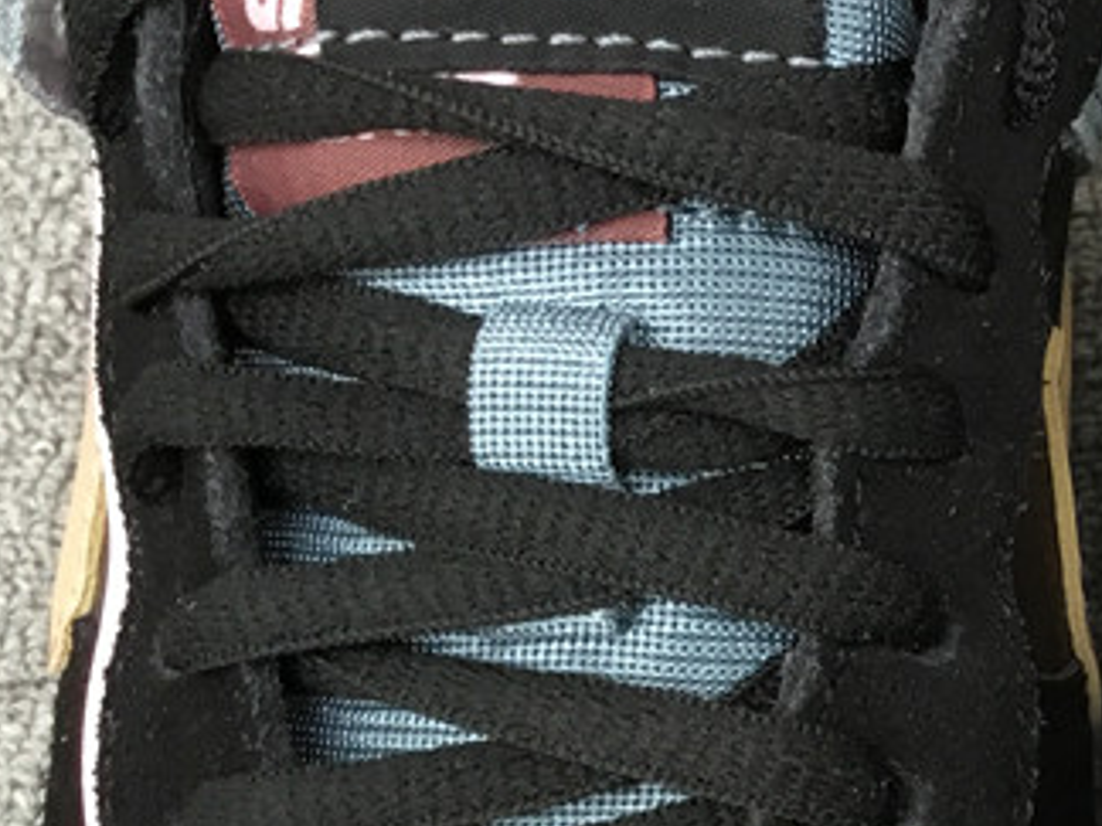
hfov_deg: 21.6
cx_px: 1211
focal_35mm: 86
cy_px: 767
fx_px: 2738
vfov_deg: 16.9
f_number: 2.4
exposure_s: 1/33
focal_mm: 3.3
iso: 40
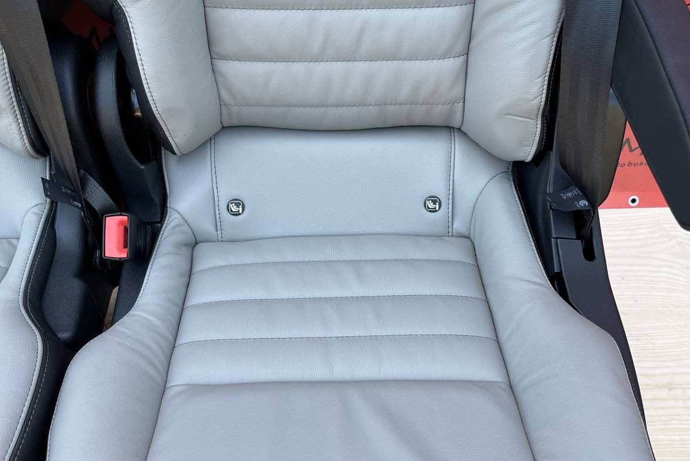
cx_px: 352
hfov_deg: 51.9
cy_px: 229
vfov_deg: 36.0
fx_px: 709
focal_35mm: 37
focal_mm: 5.1
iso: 40
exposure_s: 1/239
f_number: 1.6
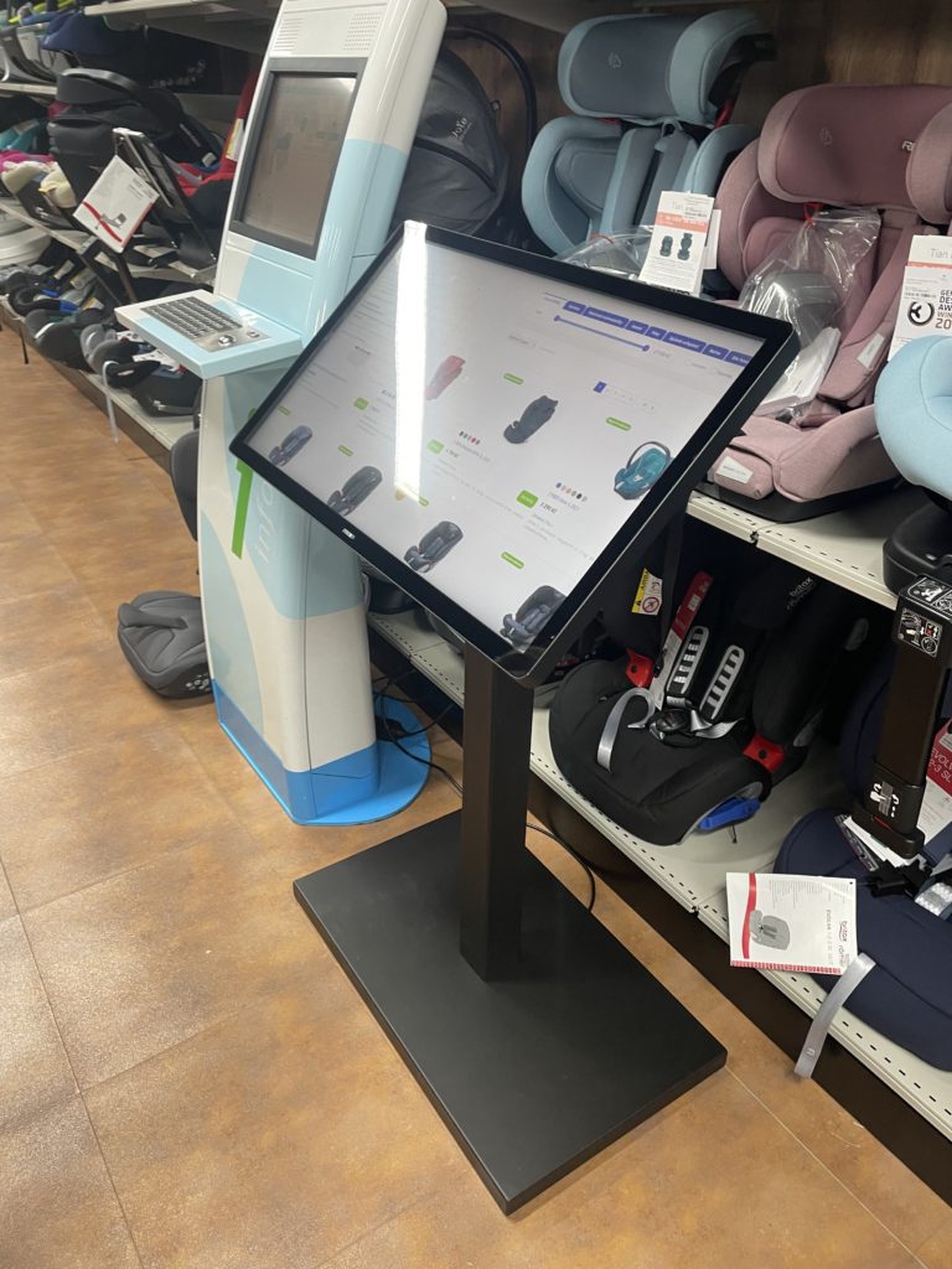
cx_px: 476
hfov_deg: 53.1
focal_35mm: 26
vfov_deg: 67.3
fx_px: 953
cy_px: 634
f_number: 1.6
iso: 125
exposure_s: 1/50
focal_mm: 4.2
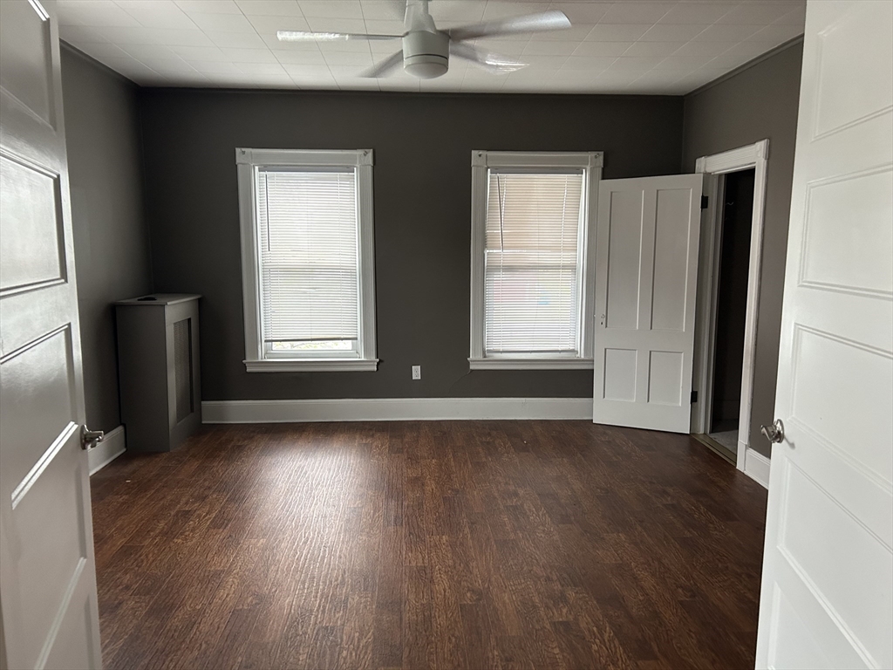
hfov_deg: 67.3
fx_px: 671
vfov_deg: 53.1
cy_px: 335
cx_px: 446
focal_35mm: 26
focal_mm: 5.7
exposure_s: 1/60
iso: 200
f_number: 1.5
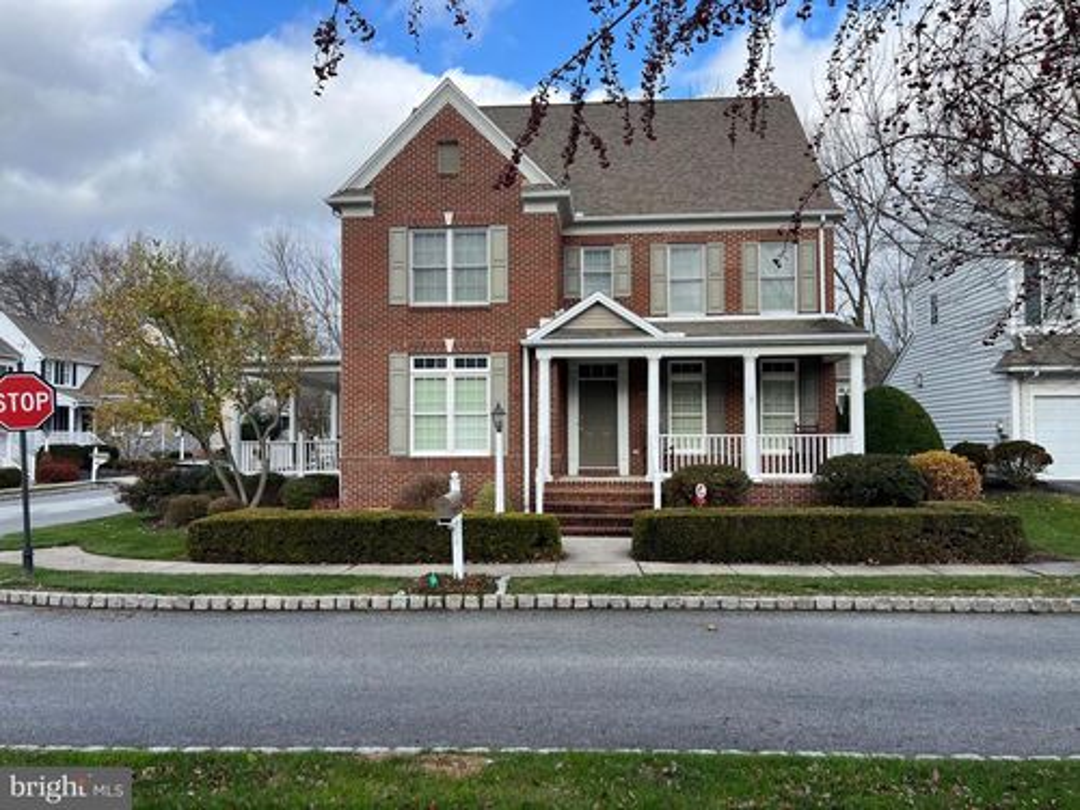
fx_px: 811
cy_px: 405
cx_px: 540
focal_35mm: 26
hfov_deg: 67.3
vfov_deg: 53.1
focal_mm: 5.7
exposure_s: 1/1468
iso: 50
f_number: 1.5
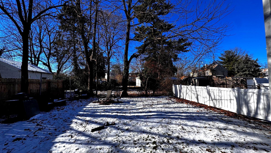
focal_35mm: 16
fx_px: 115
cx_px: 130
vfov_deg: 67.1
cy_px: 74
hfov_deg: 99.3
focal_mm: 2.22
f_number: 2.2
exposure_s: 1/1236
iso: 50
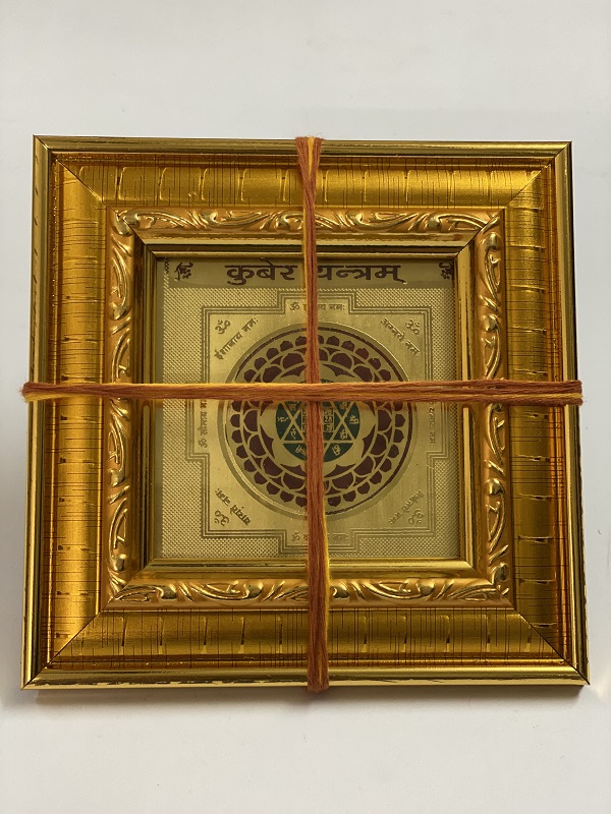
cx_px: 306
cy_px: 407
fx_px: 1224
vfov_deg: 36.8
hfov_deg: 28.0
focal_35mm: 52
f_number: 2
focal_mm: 6
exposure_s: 1/33
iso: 125
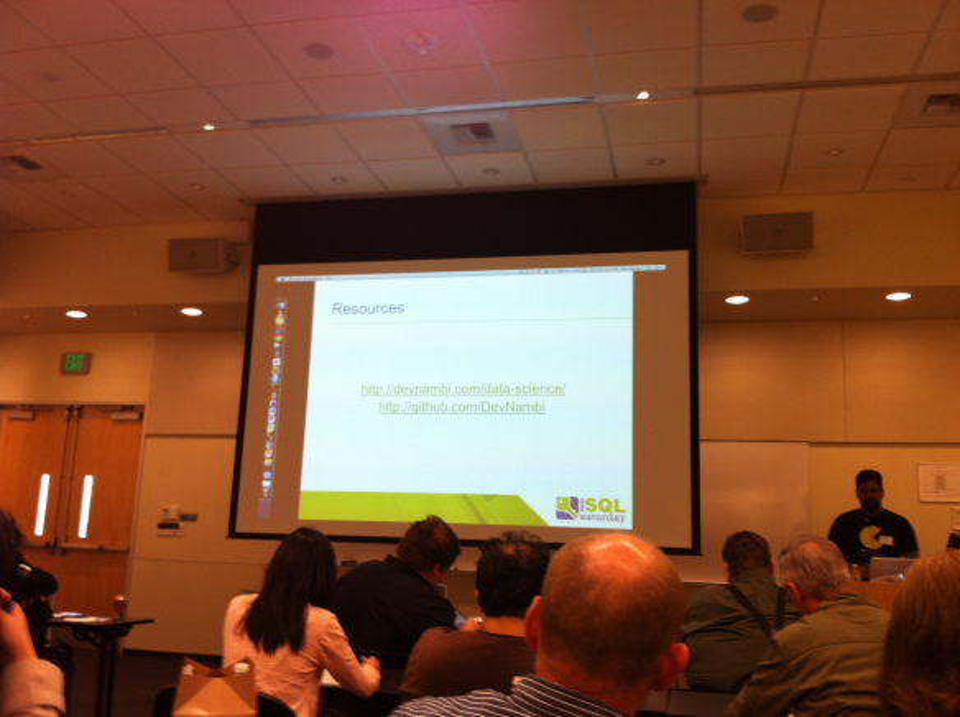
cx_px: 480
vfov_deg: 40.6
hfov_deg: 52.7
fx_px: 969
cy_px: 358
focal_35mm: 35
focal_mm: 3.85
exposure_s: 1/17
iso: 80
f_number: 2.8
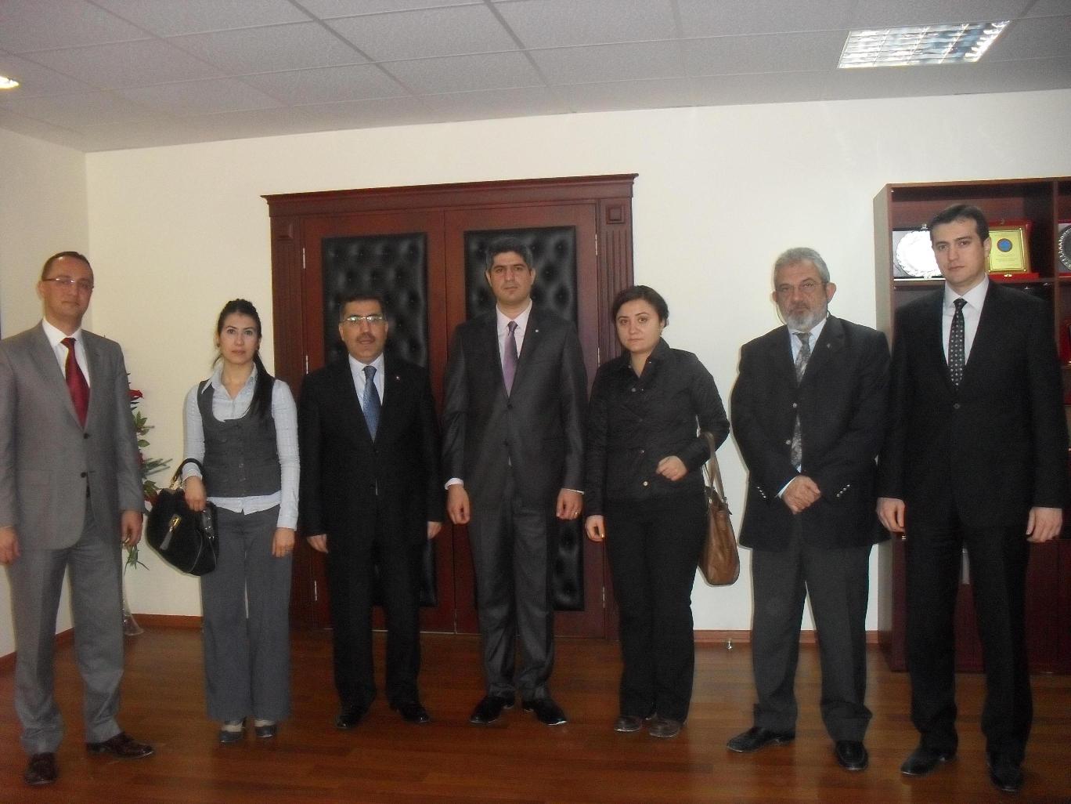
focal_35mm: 35
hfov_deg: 52.6
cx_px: 536
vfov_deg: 40.7
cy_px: 402
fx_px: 1083
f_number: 3.2
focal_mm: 6.3
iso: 320
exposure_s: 1/45
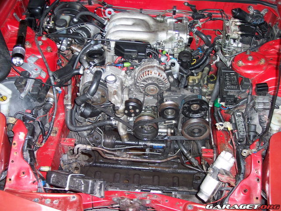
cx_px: 140
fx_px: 317
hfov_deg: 47.9
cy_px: 106
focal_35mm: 39
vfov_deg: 36.8
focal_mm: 8
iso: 100
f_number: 2.8
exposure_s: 1/60
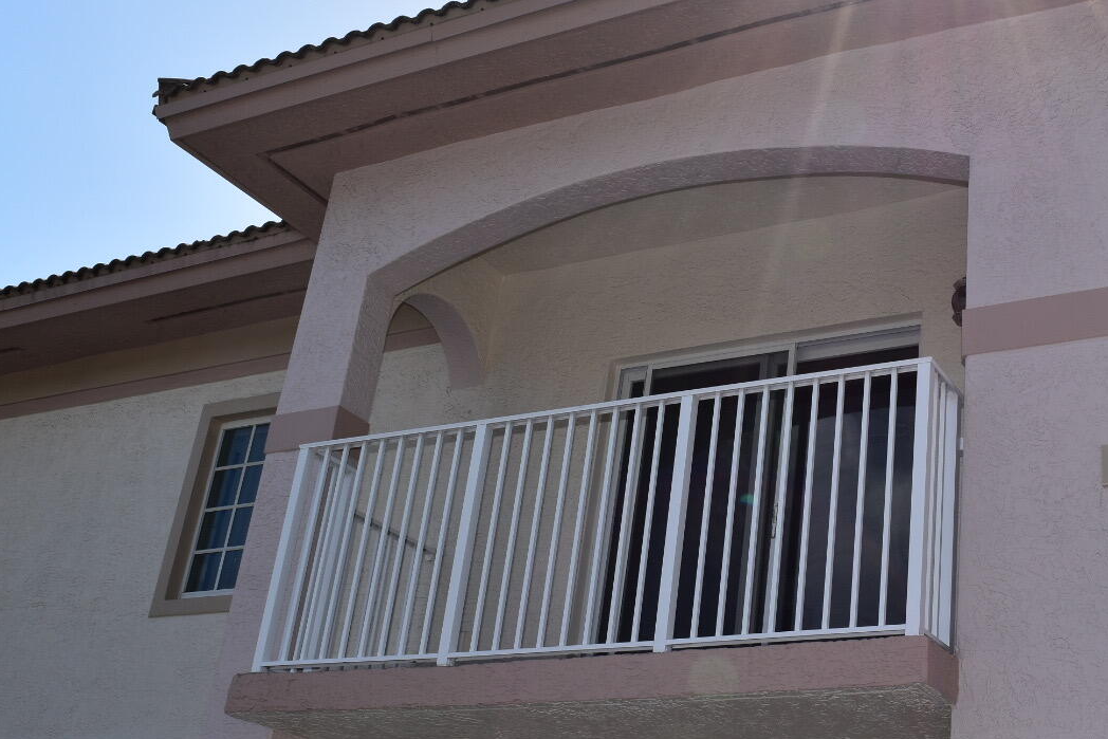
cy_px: 358
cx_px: 768
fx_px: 1570
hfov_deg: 38.3
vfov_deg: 26.5
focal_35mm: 51
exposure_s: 1/200
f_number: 10
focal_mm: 22
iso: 100
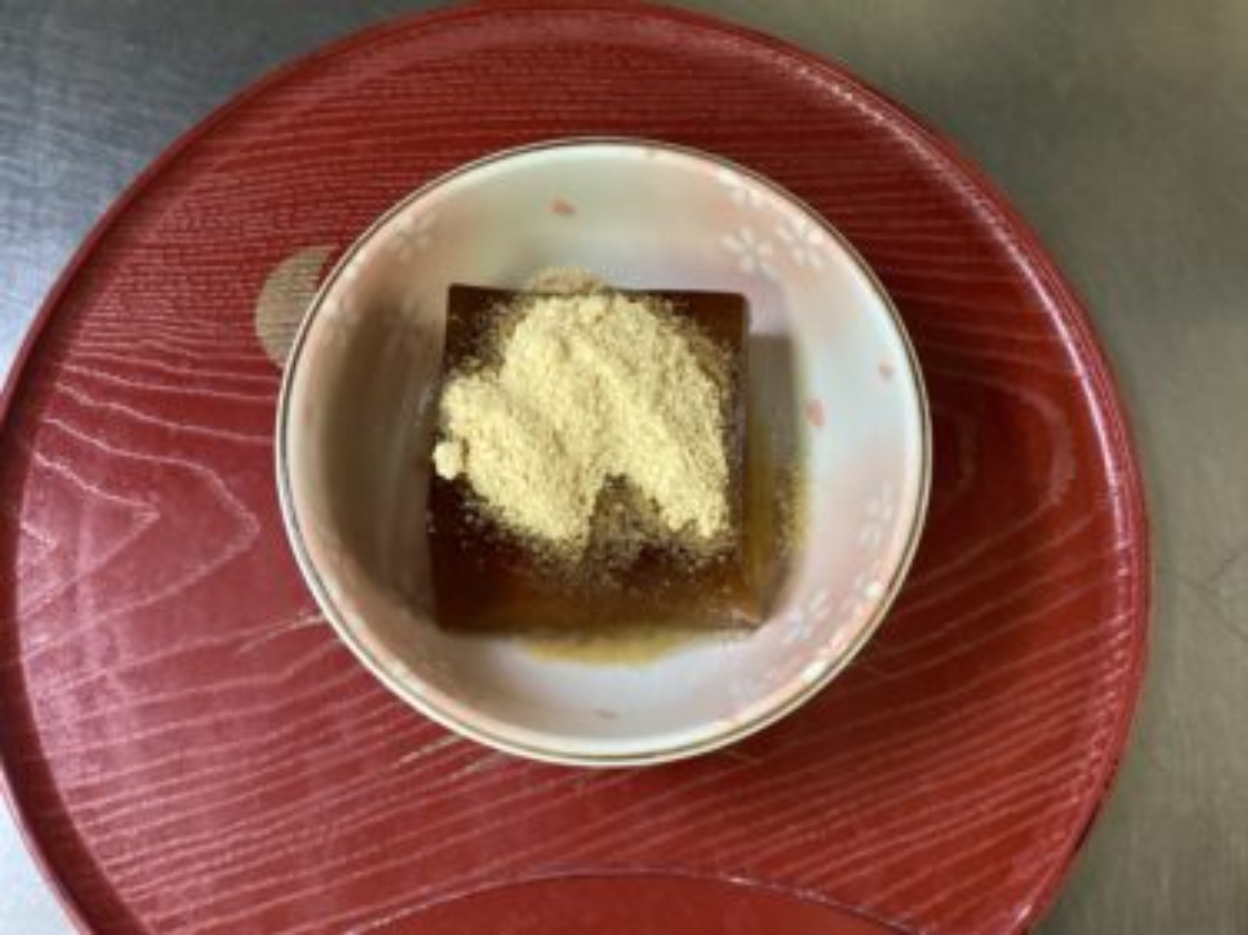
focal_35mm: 31
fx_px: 1117
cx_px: 624
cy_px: 468
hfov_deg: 58.4
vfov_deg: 45.4
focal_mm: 3.3
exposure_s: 1/60
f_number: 2.4
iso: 320
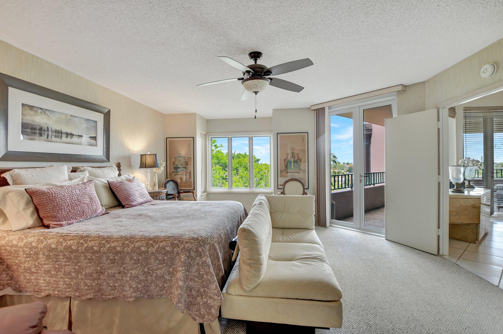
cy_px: 167
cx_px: 252
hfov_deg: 100.4
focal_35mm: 15
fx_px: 209
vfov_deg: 77.2
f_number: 8
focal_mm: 10
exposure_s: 1/20
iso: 1000
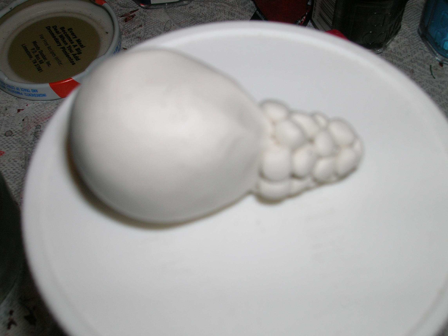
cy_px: 168
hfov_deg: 41.3
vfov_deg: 31.5
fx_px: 595
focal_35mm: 46
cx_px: 224
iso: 50
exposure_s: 1/60.1
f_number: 5.4
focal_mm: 7.7
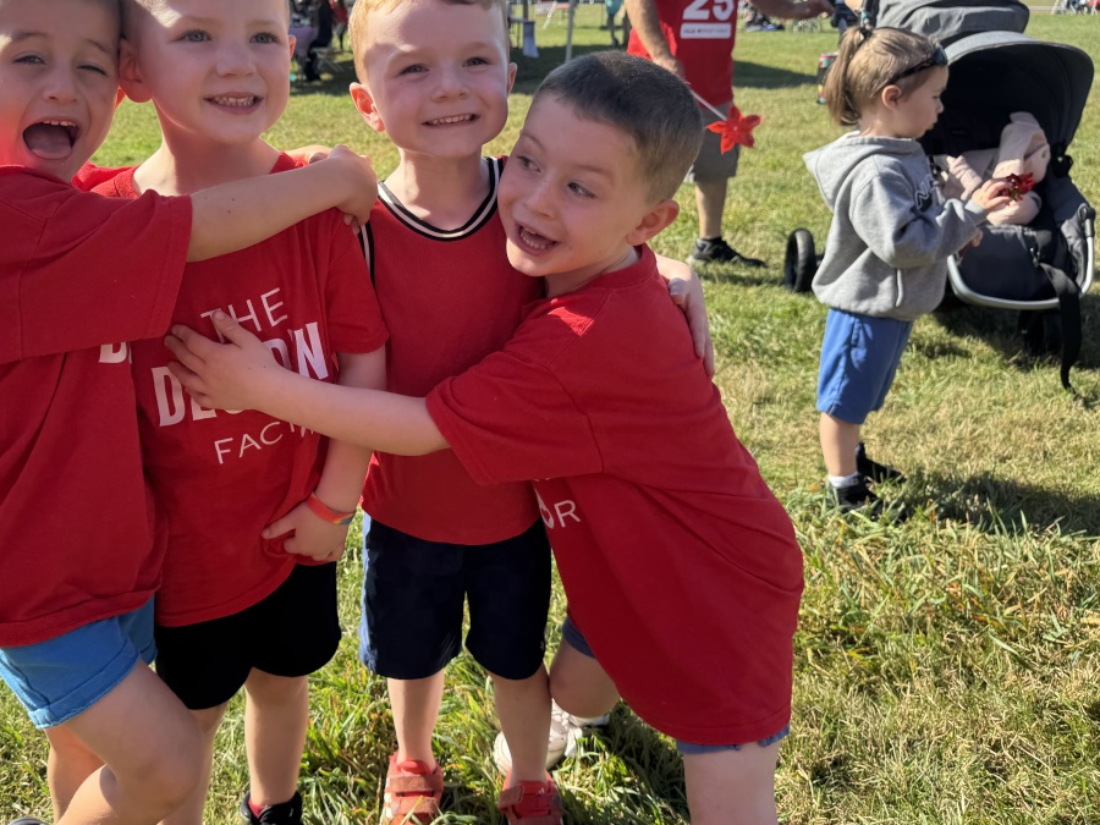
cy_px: 318
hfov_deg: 55.8
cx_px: 385
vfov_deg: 43.9
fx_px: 1017
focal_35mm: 32
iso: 80
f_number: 1.78
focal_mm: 6.76
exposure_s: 1/1261
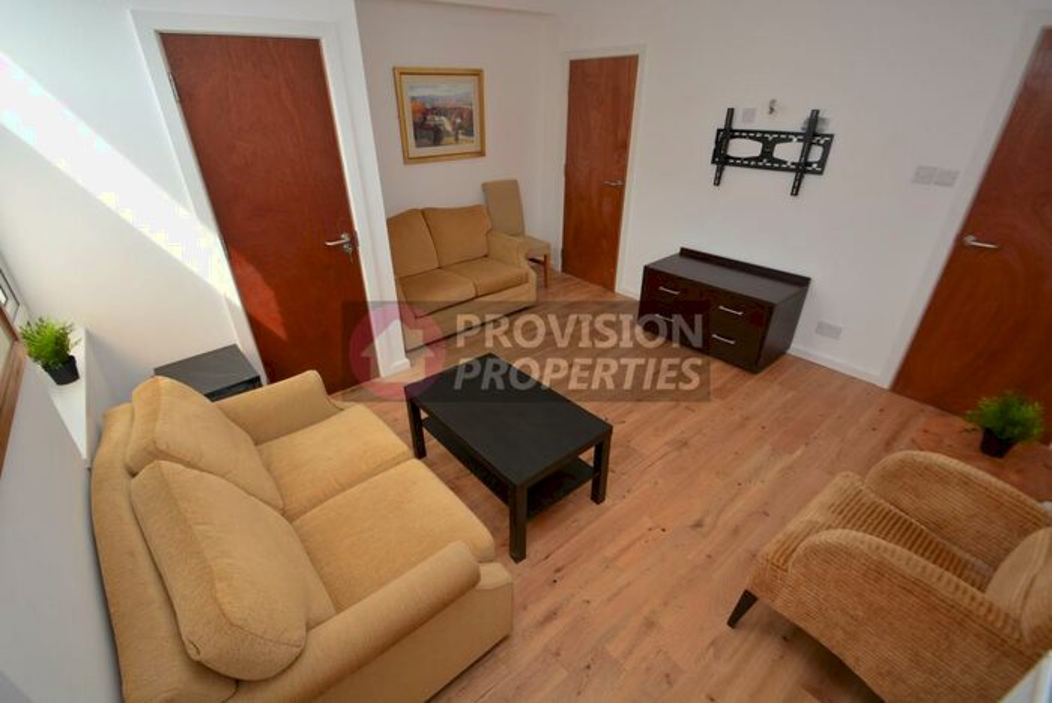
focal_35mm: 15
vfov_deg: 77.4
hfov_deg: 100.3
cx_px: 526
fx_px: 439
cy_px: 352
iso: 200
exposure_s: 1/125
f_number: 5.6
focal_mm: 10
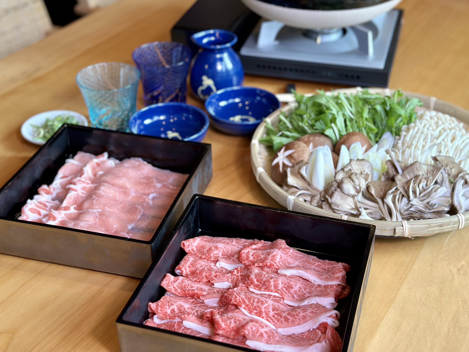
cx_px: 234
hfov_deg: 39.7
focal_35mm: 48
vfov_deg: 30.3
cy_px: 176
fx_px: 650
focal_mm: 6.86
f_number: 1.78
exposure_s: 1/154
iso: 64
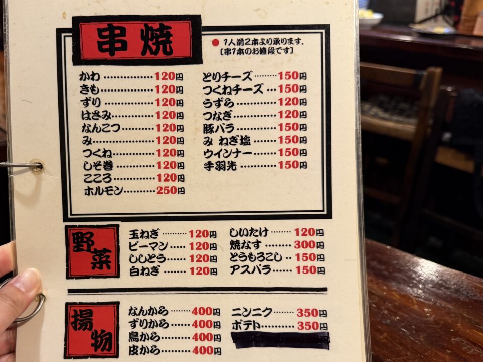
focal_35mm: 32
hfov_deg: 55.9
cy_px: 215
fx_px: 446
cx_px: 170
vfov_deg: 44.0
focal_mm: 6.76
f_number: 1.78
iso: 250
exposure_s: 1/60
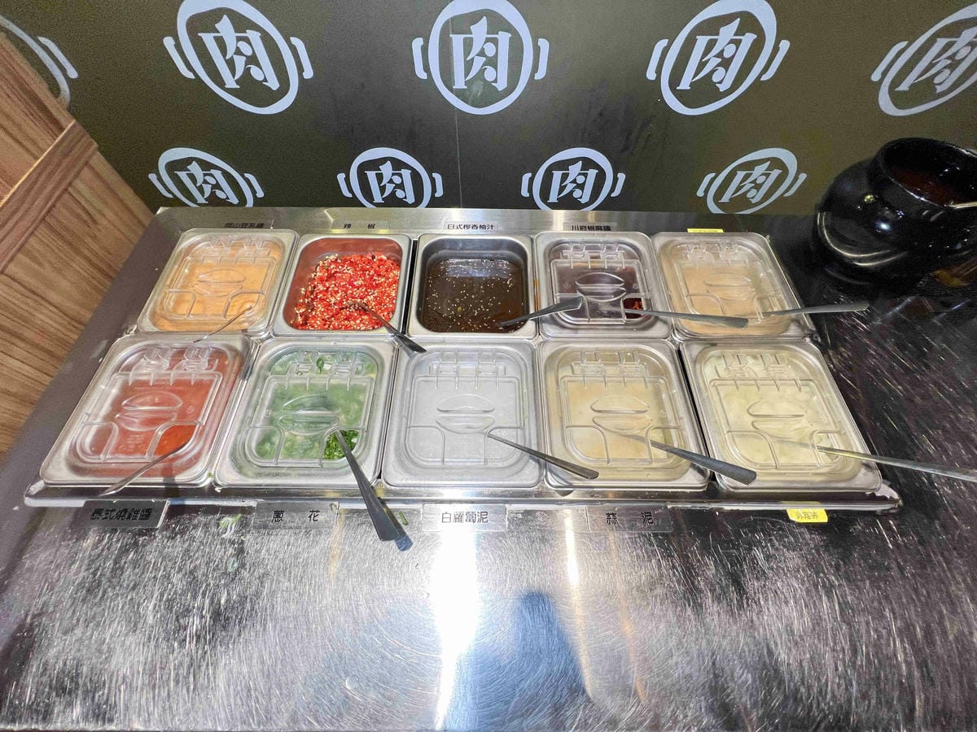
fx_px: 367
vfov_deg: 89.9
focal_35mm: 13
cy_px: 366
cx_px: 488
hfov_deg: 106.2
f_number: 1.8
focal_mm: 1.57
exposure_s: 1/120
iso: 100
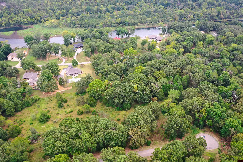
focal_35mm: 28
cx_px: 122
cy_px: 81
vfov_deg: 46.4
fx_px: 189
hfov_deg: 65.5
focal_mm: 10.26
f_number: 3.5
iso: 100
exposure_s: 1/80
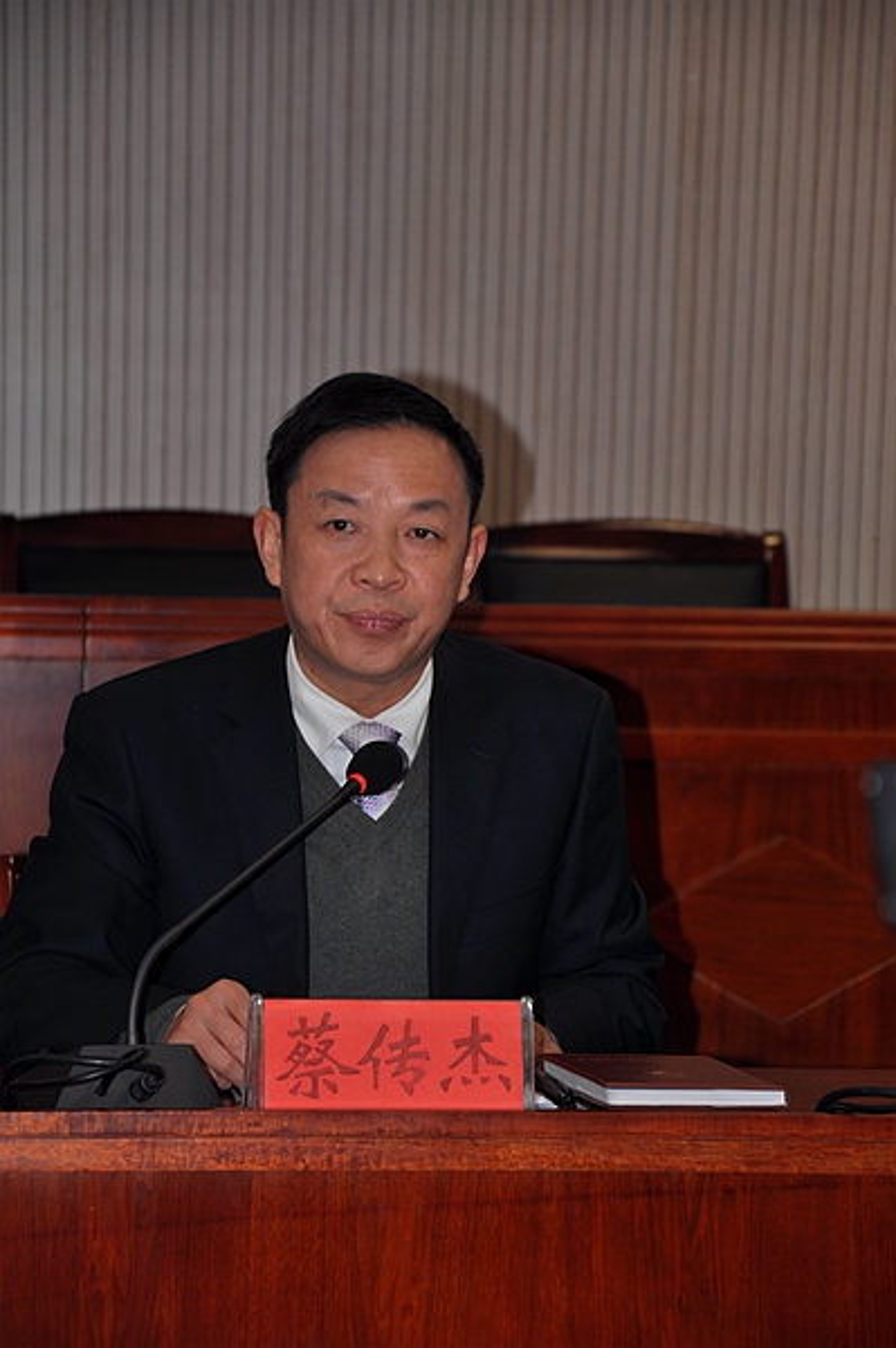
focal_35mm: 138
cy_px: 674
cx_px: 448
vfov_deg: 14.9
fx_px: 5161
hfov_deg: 9.9
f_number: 5.6
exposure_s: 1/60
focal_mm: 92
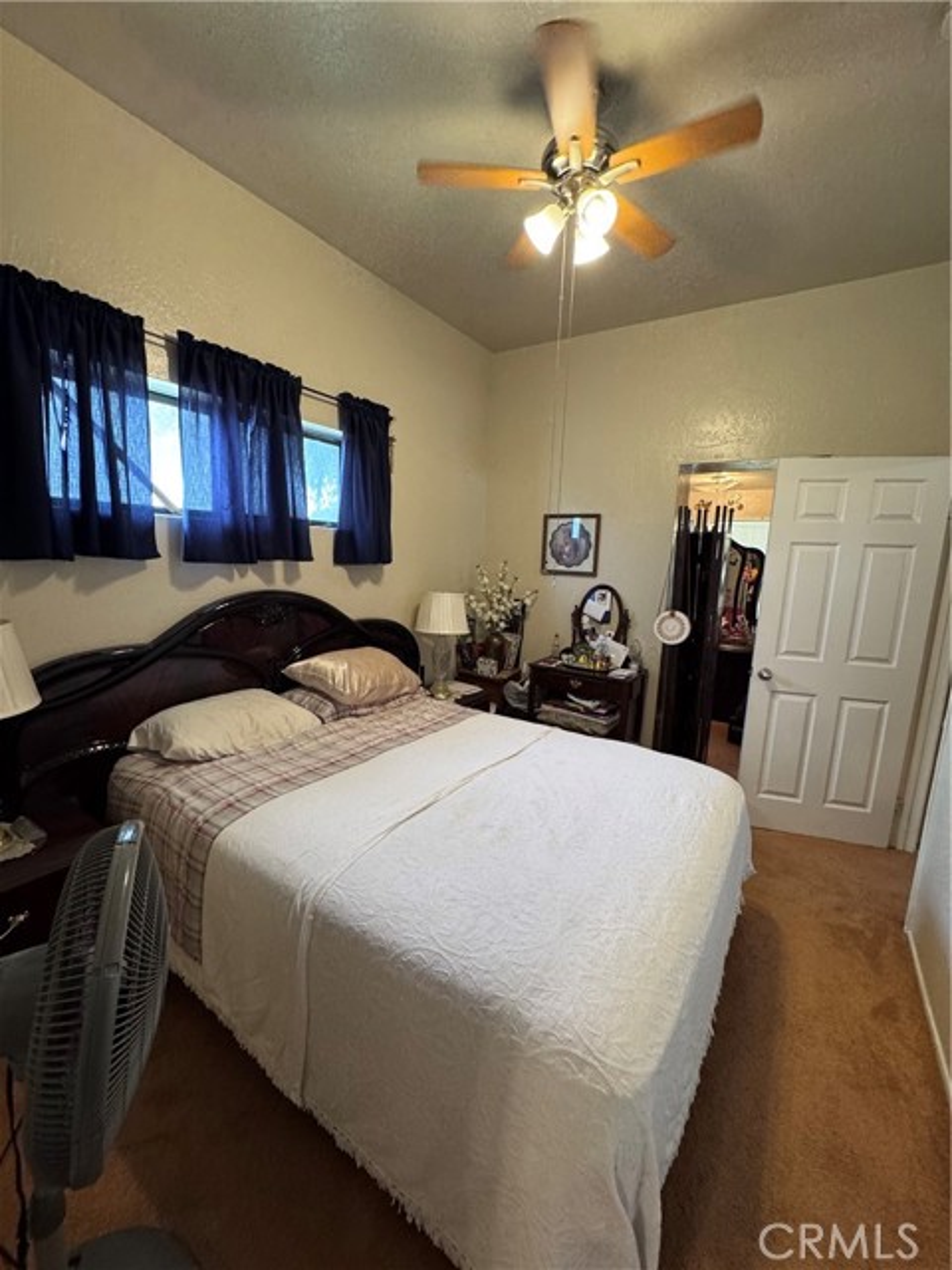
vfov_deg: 102.1
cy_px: 635
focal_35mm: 14
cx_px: 476
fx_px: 513
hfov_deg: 85.7
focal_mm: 2.22
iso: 250
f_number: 2.2
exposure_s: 1/60
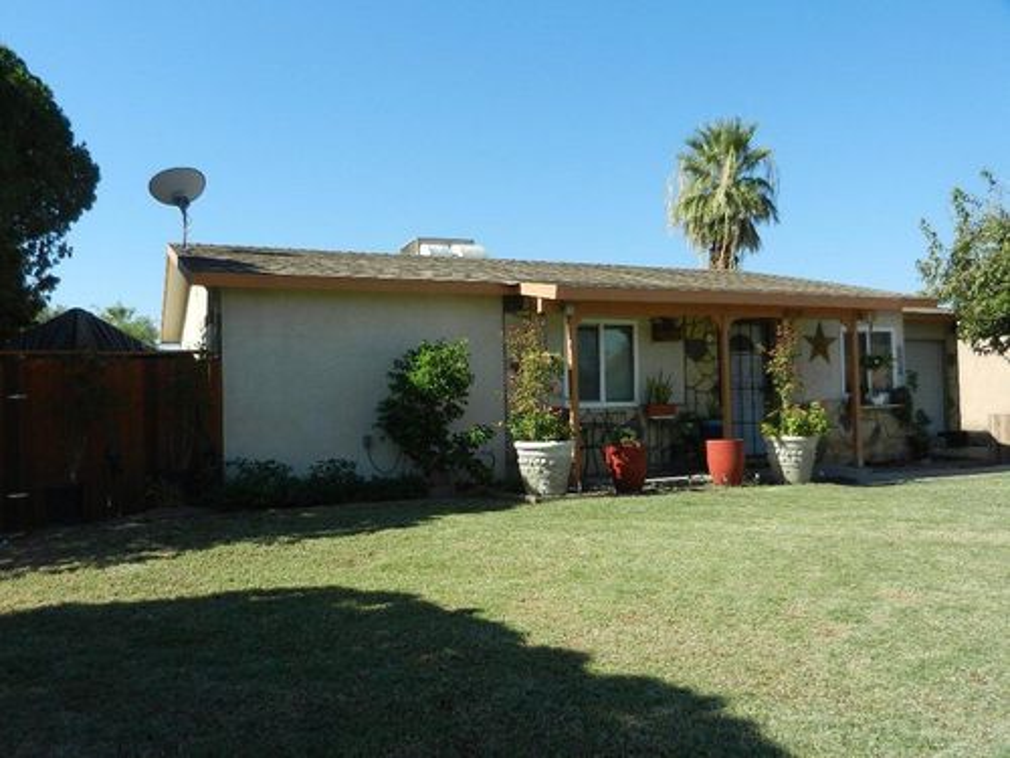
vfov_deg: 48.2
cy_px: 379
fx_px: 846
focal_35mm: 29
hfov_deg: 61.7
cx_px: 505
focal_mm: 5.1
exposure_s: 1/1000
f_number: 3.6
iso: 160
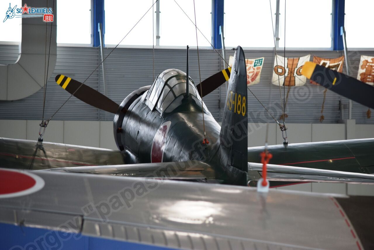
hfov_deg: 9.1
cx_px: 187
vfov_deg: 6.1
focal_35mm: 225
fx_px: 2339
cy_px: 125
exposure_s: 1/60
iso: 640
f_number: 4.8
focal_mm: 150
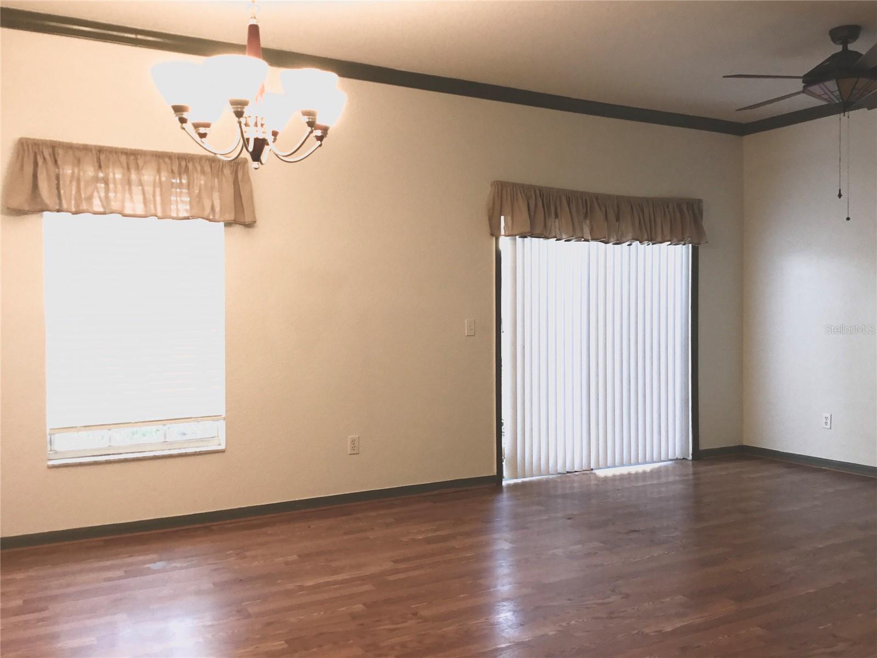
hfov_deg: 58.4
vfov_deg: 45.4
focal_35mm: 31
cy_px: 329
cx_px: 438
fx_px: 785
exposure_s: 1/30
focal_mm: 3.3
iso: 64
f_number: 2.4
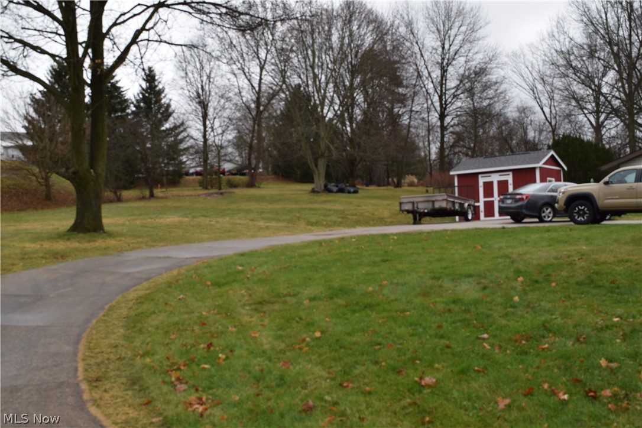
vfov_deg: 36.9
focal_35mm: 36
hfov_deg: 53.1
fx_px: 642
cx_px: 321
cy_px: 214
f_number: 8
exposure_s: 1/250
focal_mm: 24
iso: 250
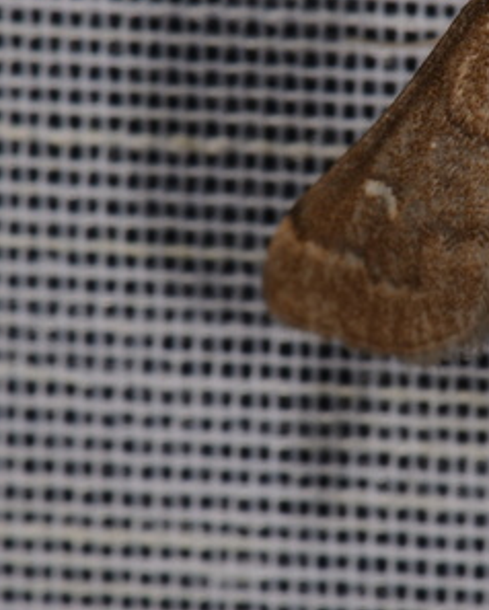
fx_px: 5751
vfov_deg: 6.1
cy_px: 179
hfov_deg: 4.9
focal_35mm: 318
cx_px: 386
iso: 100
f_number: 32
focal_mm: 85
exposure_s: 1/60
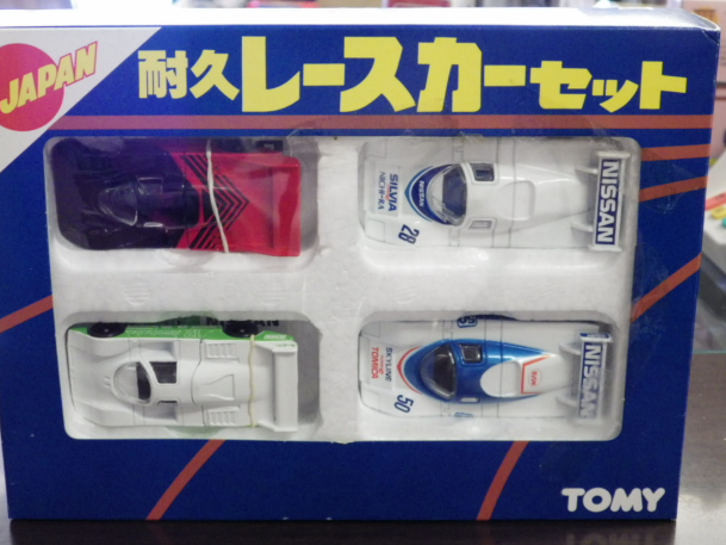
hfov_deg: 31.2
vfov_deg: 23.7
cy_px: 271
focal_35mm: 62
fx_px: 1301
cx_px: 352
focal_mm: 10.7
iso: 800
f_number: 4
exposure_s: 1/40
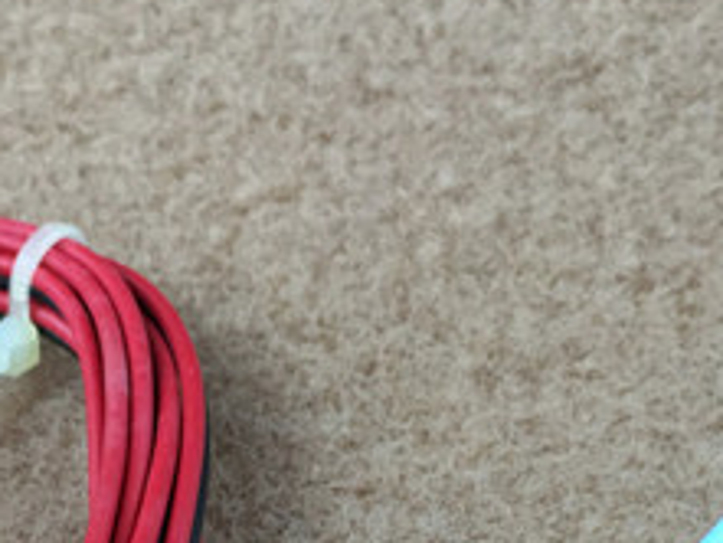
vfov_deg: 13.4
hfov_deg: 18.6
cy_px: 775
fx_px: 2194
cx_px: 226
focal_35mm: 105
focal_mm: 4.15
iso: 25
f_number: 2.2
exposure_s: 1/33
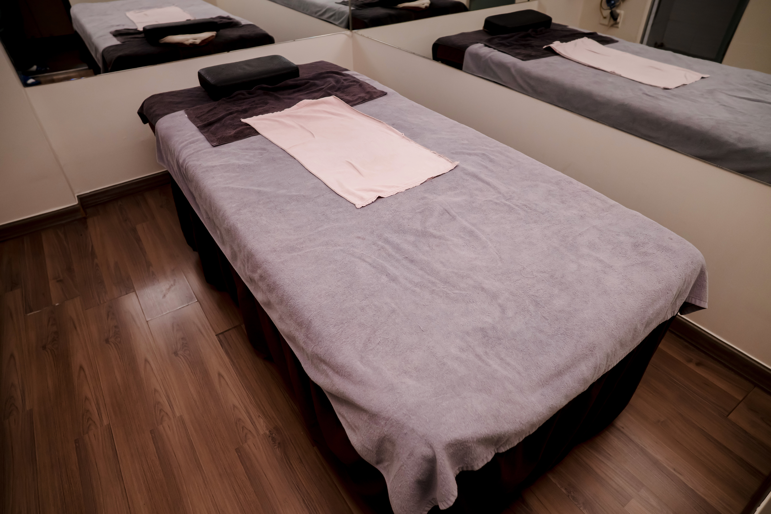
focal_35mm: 20
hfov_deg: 84.0
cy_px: 257
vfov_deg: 61.9
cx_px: 386
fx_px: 428
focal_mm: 20
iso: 1600
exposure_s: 1/400
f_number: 4
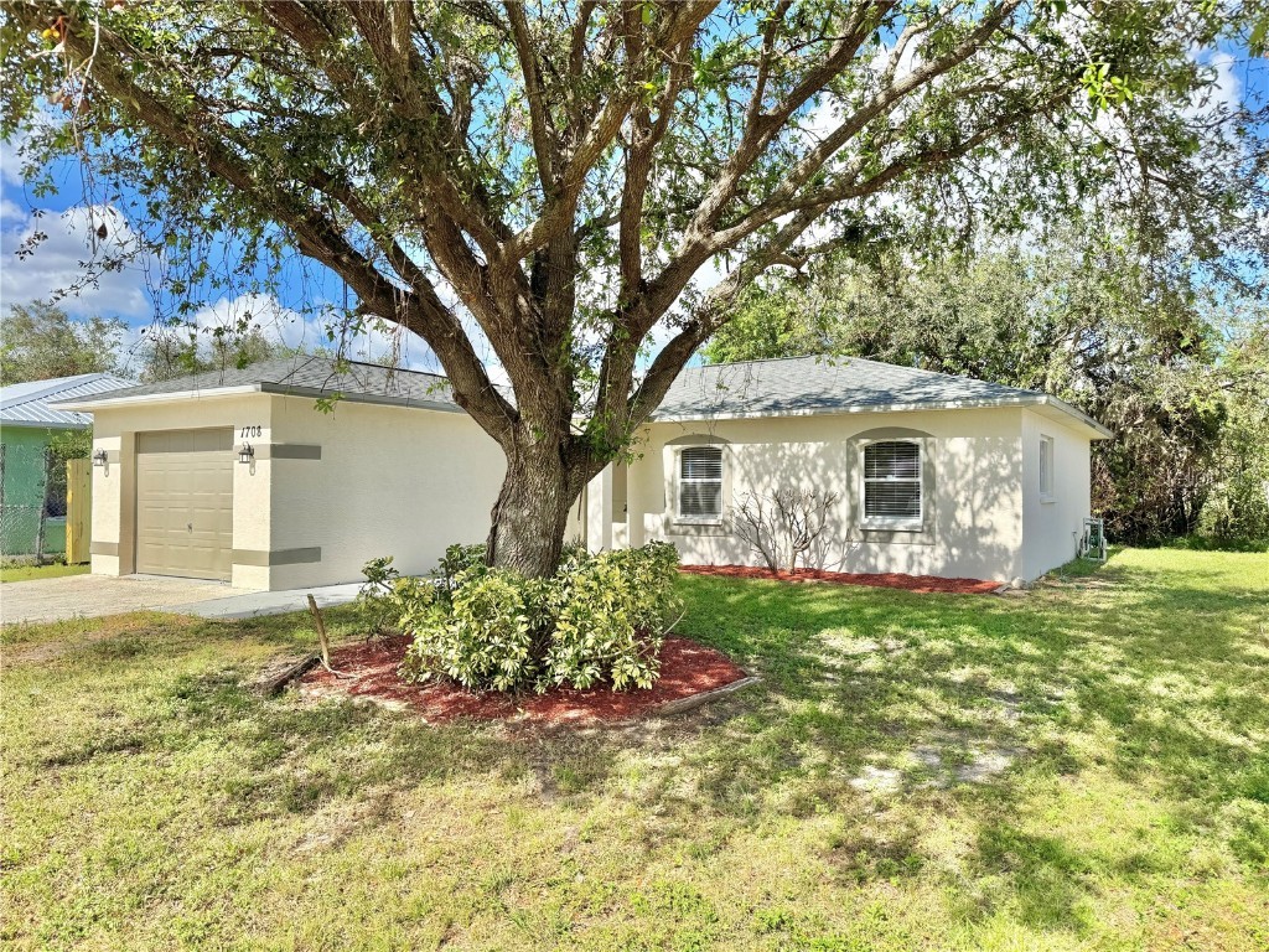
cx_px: 634
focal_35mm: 24
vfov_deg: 56.8
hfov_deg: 71.6
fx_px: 880
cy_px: 476
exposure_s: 1/2105
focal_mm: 6.76
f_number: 1.78
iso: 80
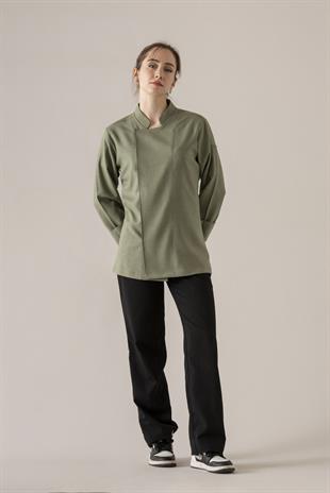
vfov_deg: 16.4
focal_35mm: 125
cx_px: 165
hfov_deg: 11.0
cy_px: 246
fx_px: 1716
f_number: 11
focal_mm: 125
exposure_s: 1/160
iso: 320
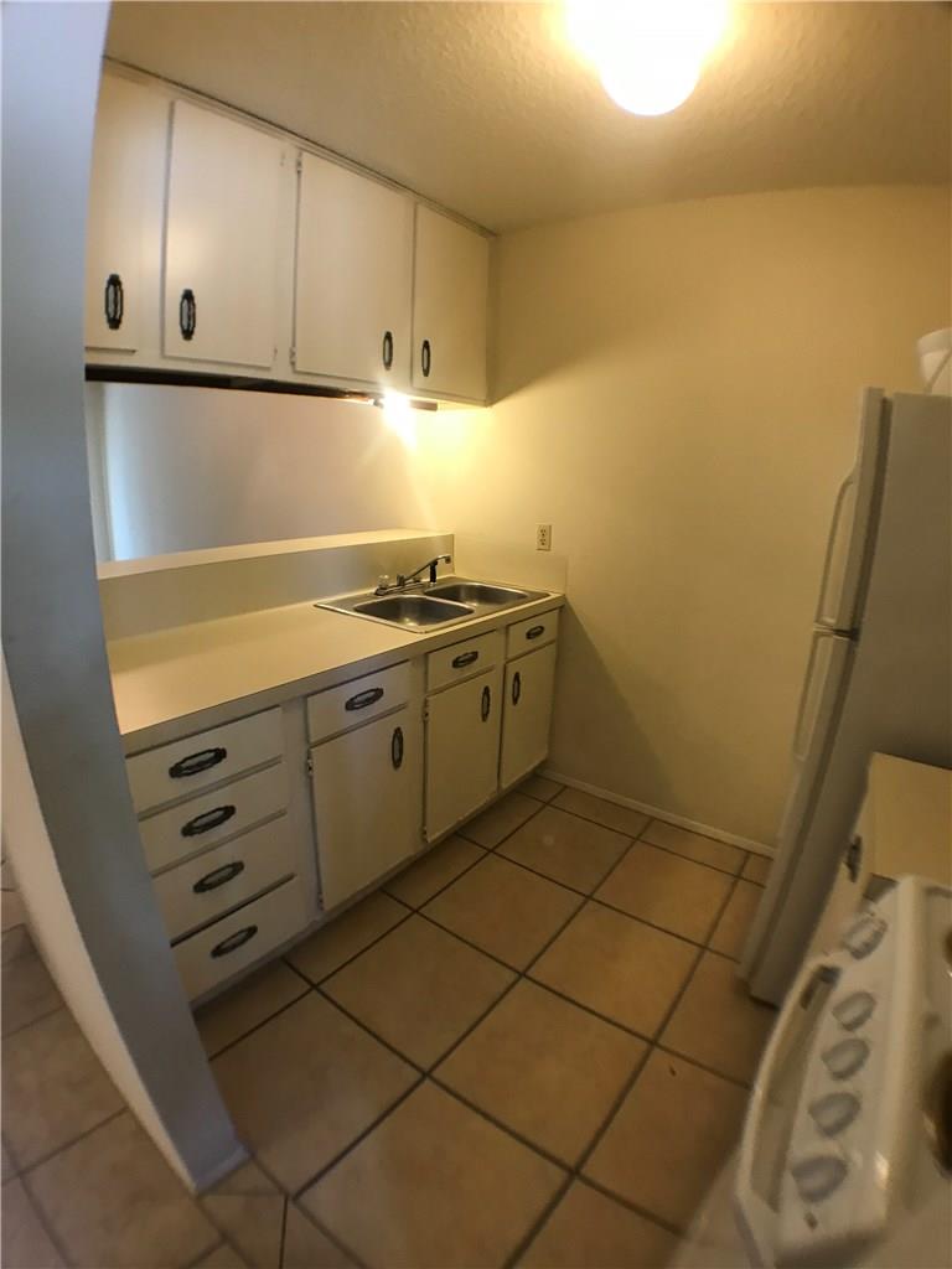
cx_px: 476
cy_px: 634
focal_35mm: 28
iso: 40
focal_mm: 3.99
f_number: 1.8
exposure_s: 1/15
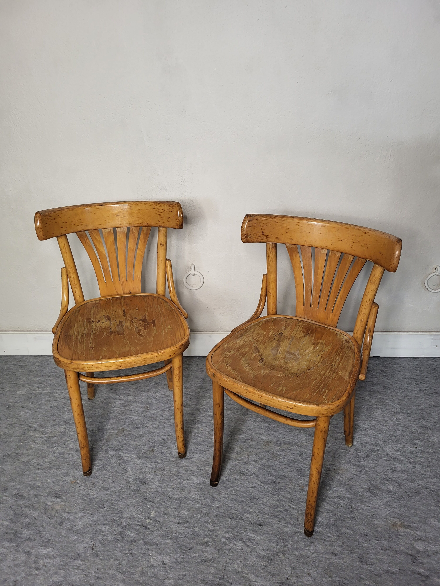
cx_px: 220
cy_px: 293
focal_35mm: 26
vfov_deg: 67.3
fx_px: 441
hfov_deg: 53.1
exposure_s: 1/48
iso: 200
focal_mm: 5.4
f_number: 1.8
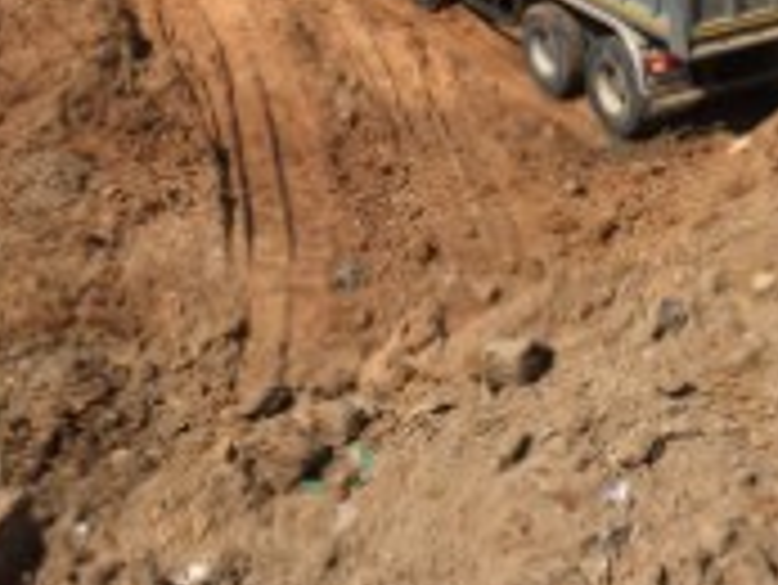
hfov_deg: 28.3
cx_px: 625
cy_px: -36
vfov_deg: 21.0
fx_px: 1507
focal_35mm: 67
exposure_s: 1/2639
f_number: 2.2
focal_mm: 4.15
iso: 32
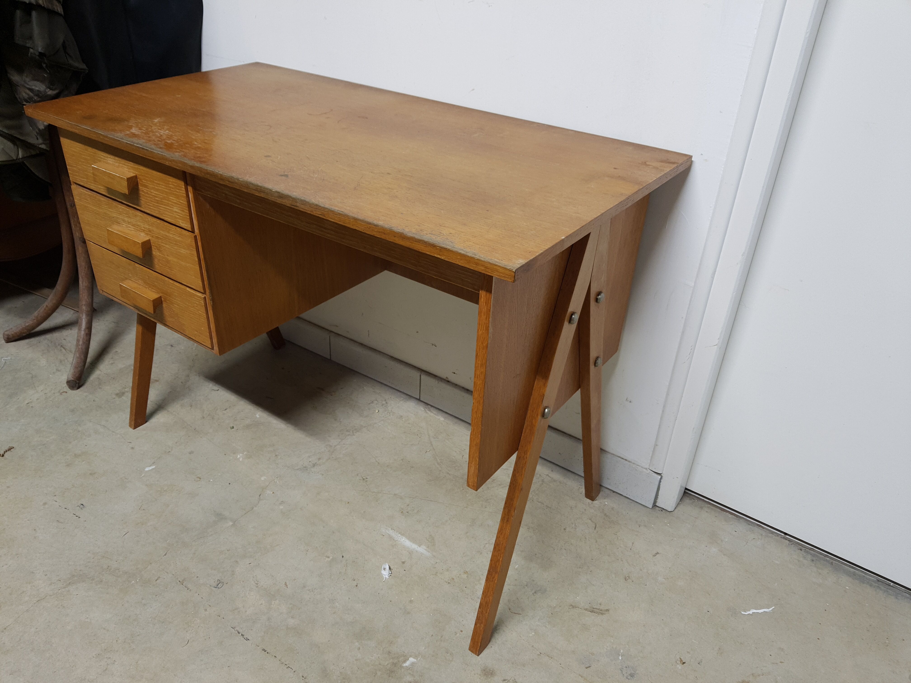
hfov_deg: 67.3
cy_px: 342
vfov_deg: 53.1
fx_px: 684
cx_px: 456
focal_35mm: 26
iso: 50
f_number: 1.7
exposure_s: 1/13
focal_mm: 4.32
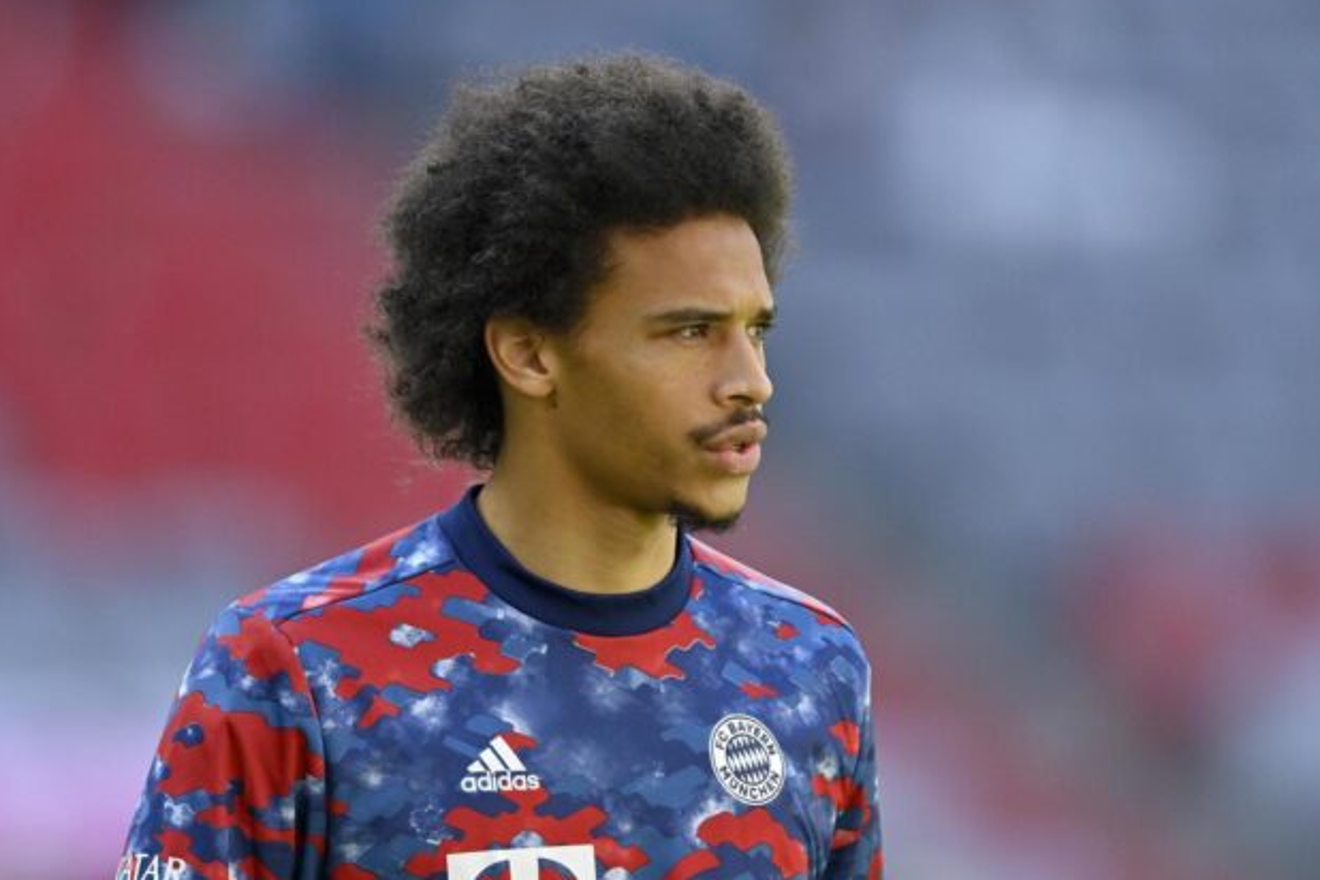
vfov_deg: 1.3
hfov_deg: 2.0
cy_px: 521
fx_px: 38717
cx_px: 562
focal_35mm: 1056
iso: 2500
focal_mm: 850
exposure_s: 1/2000
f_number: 5.6
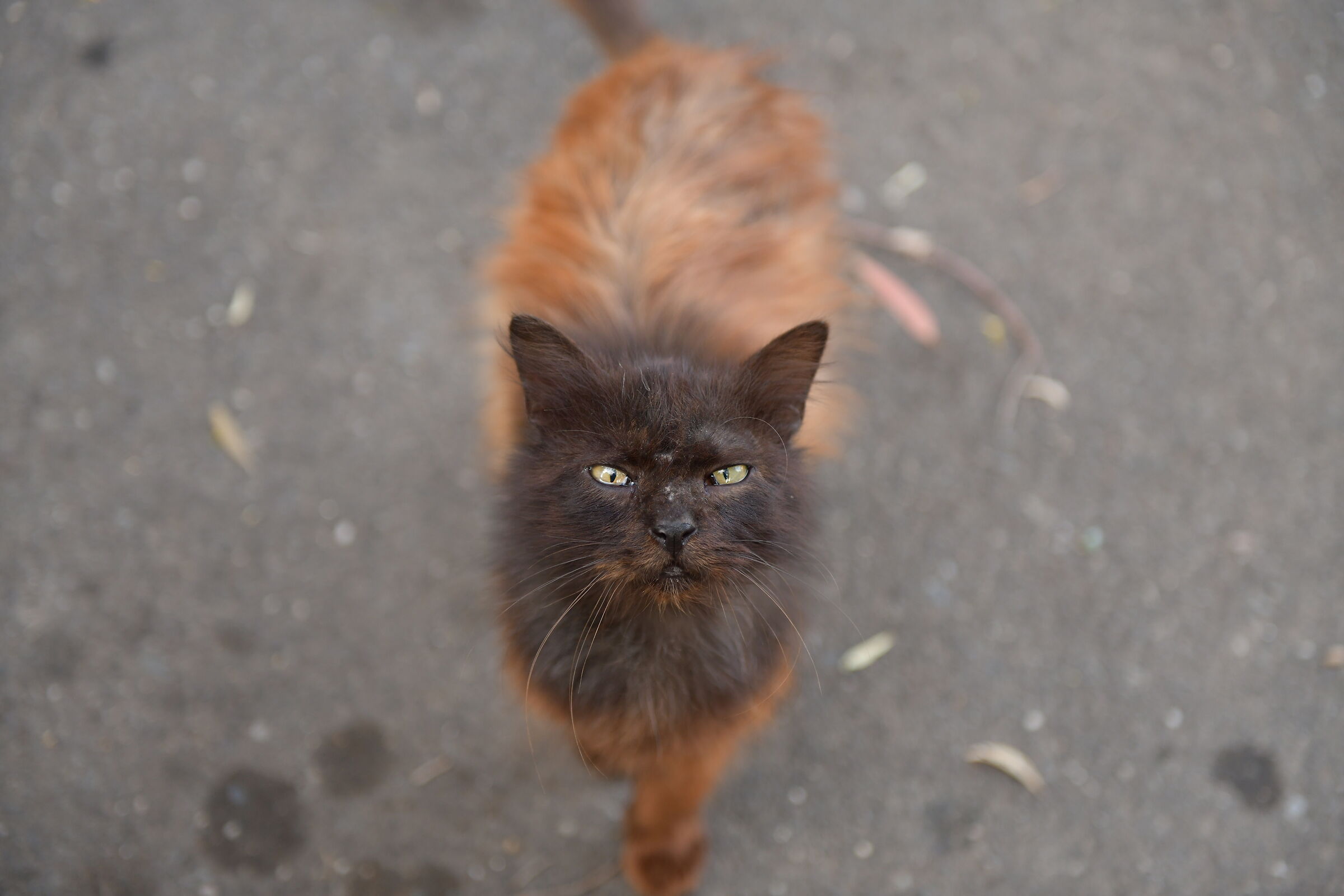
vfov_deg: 21.9
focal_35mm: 62
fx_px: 2314
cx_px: 672
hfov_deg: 32.4
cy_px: 448
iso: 800
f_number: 2.8
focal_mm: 62
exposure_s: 1/125
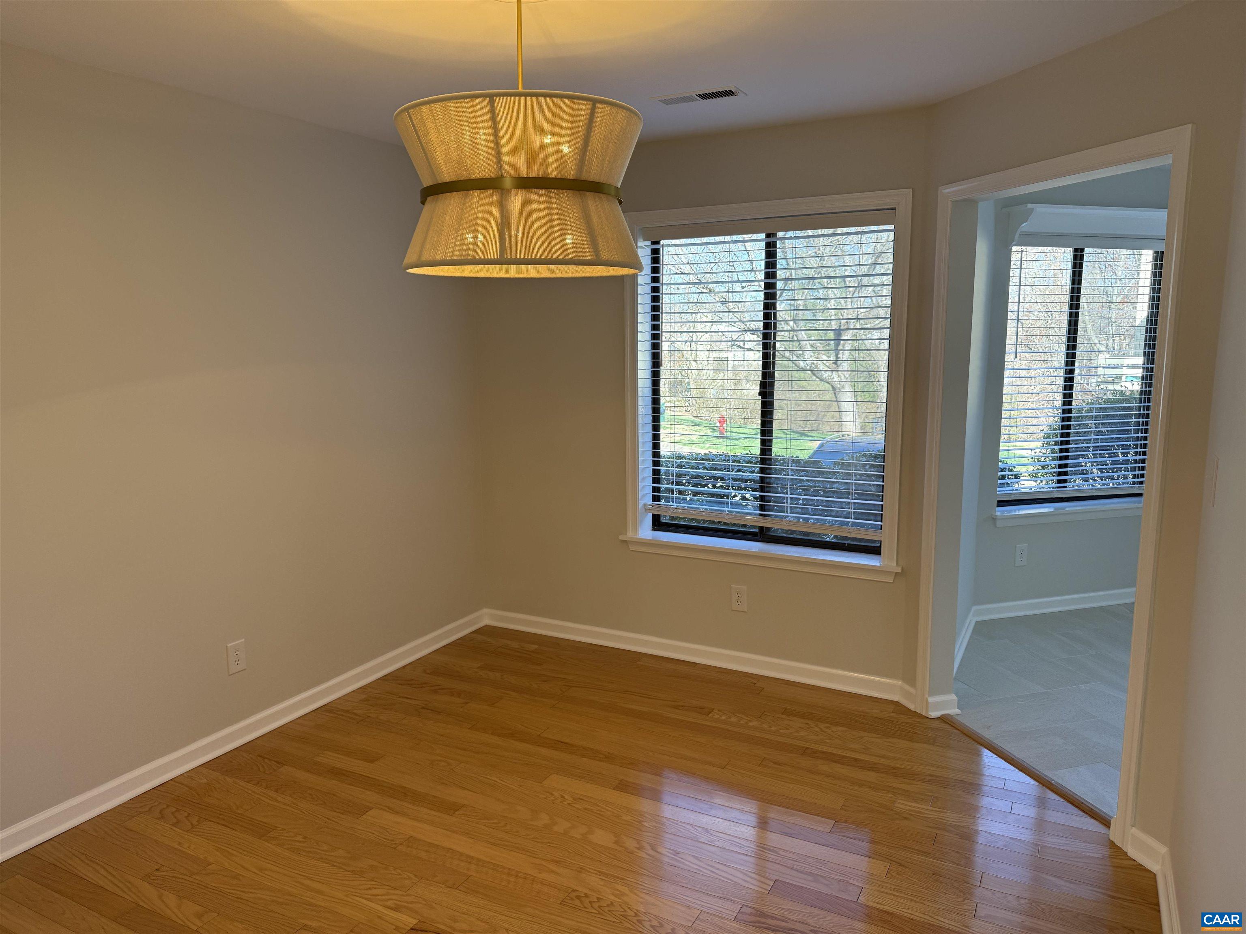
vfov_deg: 56.8
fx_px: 864
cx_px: 623
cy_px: 467
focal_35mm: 24
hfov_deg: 71.6
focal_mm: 6.76
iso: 100
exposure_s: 1/226
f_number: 1.78
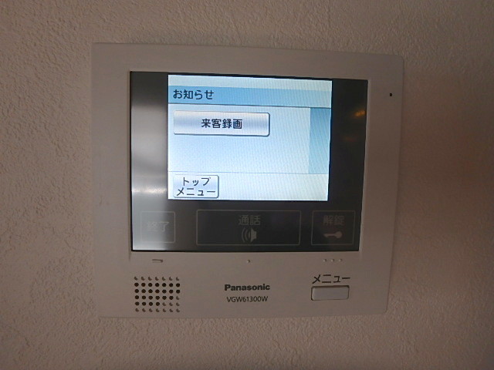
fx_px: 300
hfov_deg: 79.0
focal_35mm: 21
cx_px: 247
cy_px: 185
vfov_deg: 63.4
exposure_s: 1/60
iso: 125
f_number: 3.5
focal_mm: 3.7
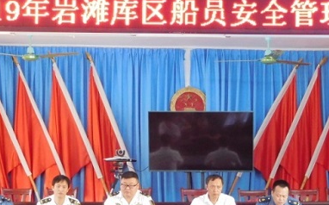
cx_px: 185
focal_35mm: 100
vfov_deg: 12.9
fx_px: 896
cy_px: 211
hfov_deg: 20.8
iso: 400
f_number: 4
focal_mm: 8
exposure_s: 1/30
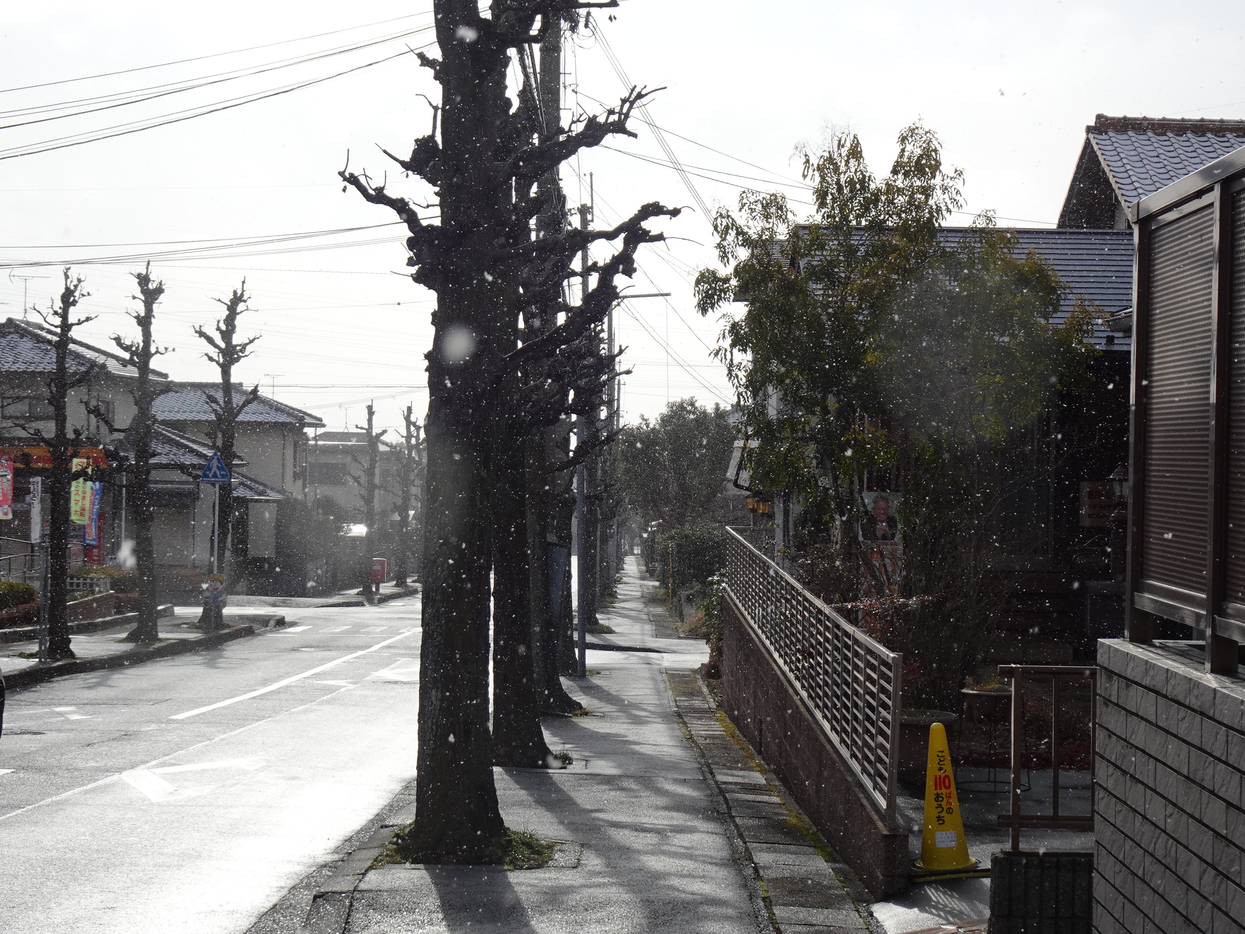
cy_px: 467
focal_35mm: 73
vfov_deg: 20.2
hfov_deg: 26.7
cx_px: 622
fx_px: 2626
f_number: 5
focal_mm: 11.56
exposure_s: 1/800
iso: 80
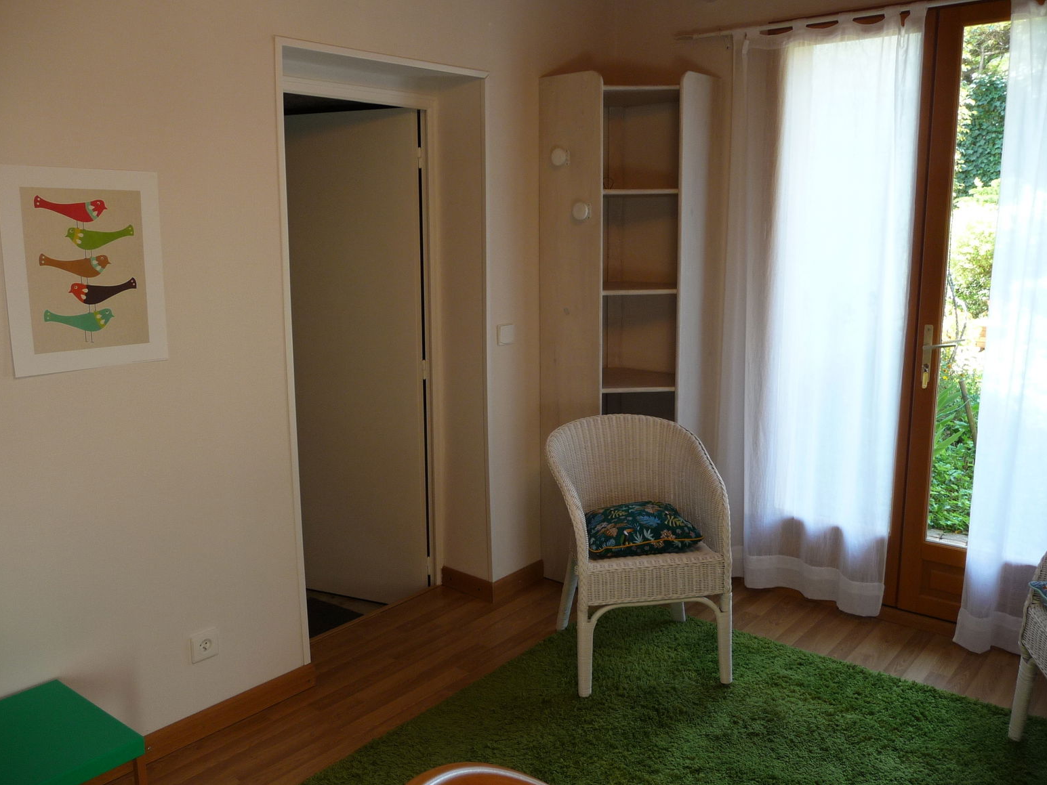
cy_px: 385
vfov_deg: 48.2
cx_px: 528
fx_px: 877
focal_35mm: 29
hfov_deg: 61.7
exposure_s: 1/30
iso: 125
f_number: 3.3
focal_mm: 4.7
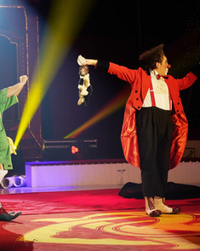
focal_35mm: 108
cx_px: 82
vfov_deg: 17.8
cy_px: 125
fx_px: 800
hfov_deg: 14.3
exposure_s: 1/1600
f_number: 3.2
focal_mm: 75
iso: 1600
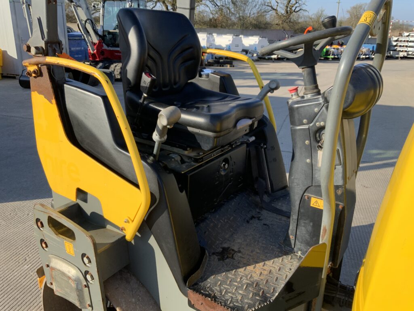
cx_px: 207
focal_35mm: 29
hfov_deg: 61.7
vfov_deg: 48.2
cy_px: 156
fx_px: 347
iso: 16
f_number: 1.8
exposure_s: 1/657
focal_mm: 3
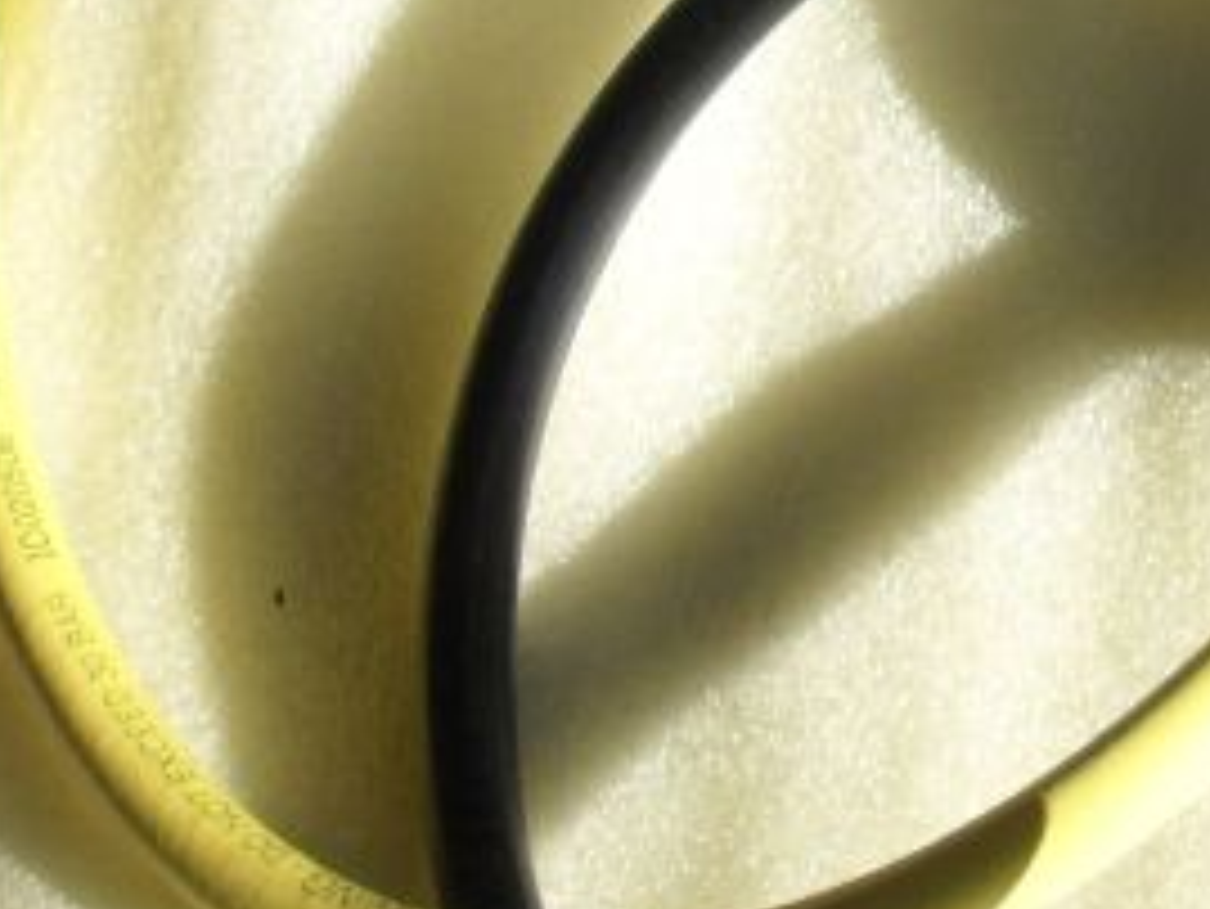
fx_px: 3952
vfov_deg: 12.8
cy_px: -140
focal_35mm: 113
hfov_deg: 16.4
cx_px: 1597
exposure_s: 1/60
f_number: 8.3
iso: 80
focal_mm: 6.3
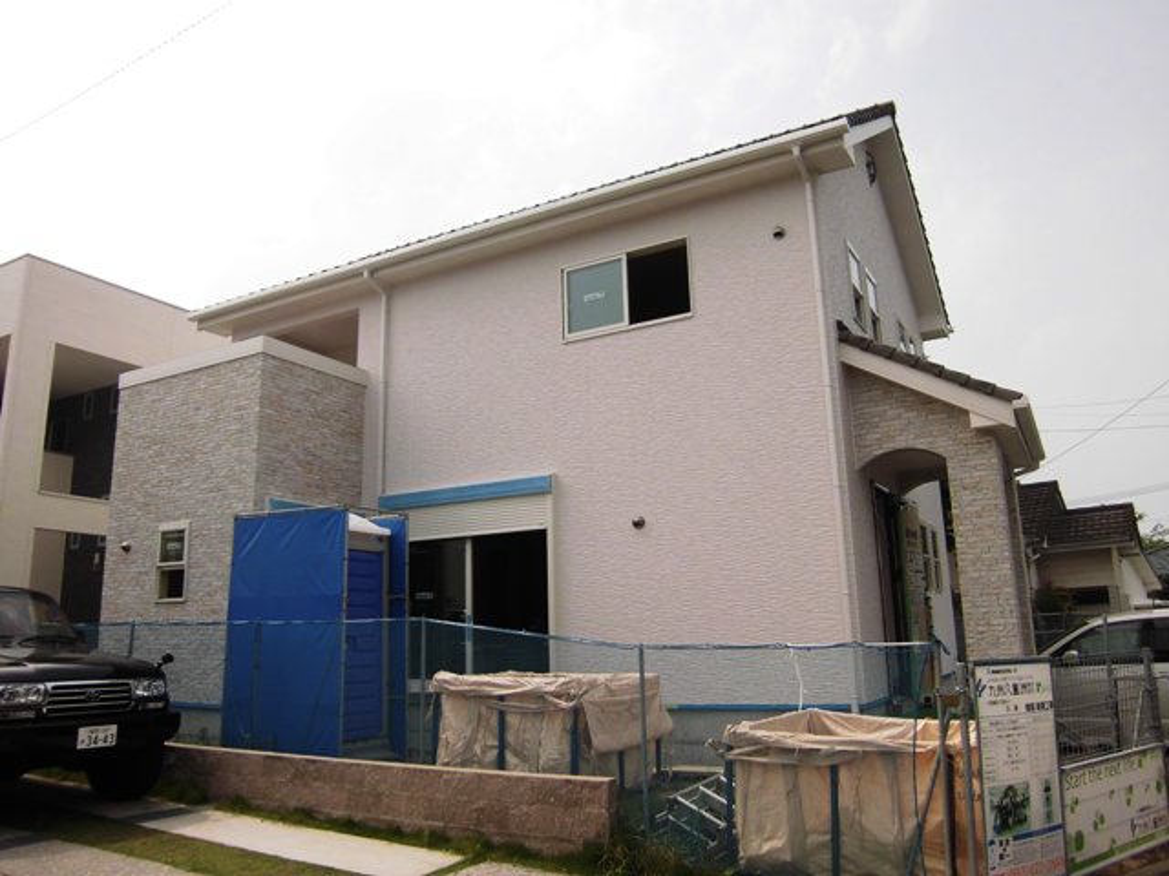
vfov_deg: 53.1
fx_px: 878
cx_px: 584
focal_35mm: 26
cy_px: 438
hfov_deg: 67.3
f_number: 7.9
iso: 100
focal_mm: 4.7
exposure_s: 1/320
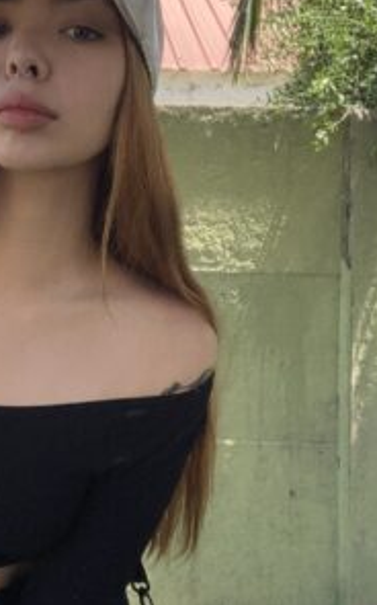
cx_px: 20
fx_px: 757
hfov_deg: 26.8
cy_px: 299
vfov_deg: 43.5
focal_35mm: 46
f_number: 2.2
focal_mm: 2.87
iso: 20
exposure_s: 1/632
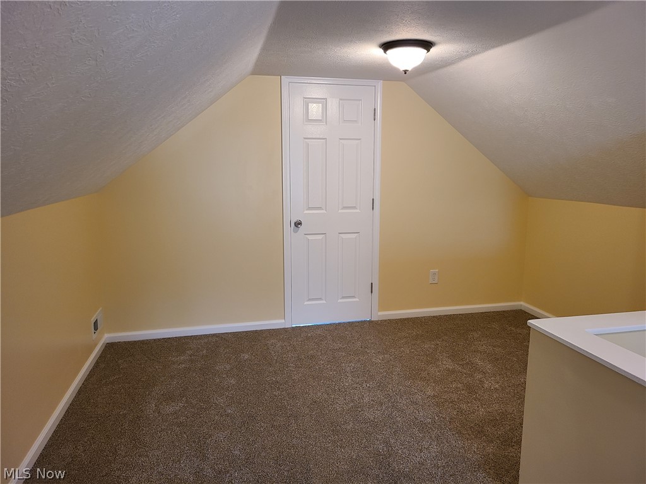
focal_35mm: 26
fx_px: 485
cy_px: 242
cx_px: 323
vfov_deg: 53.1
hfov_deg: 67.3
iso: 160
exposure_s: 1/59
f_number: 1.8
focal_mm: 5.4
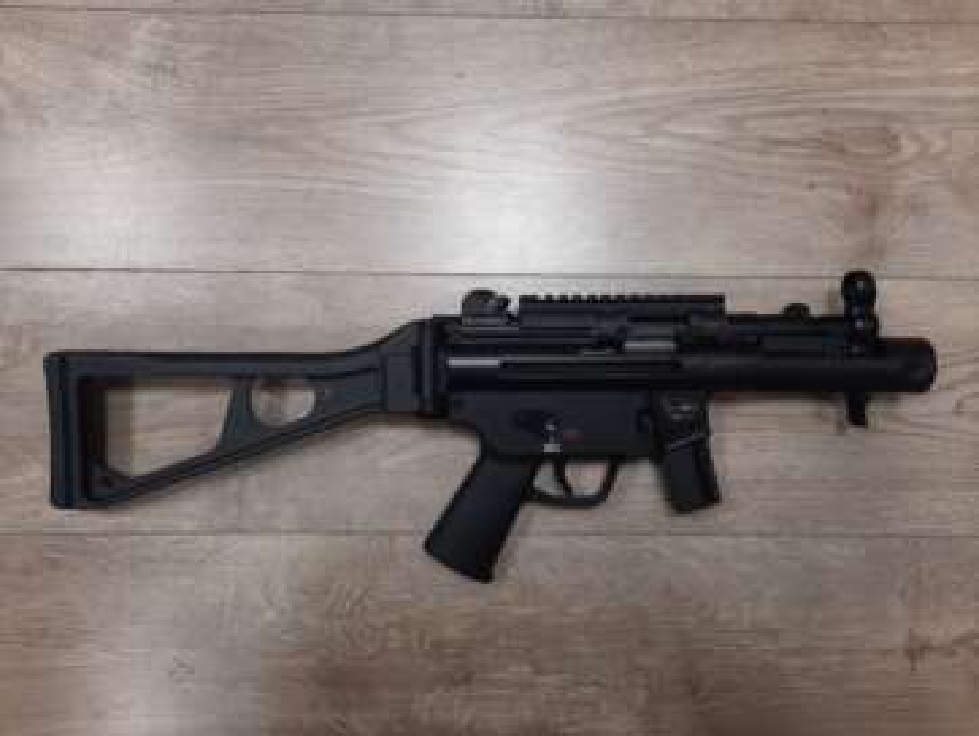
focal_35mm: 25
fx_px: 708
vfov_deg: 54.9
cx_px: 490
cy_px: 368
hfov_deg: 69.4
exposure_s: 1/50
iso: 125
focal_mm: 4.6
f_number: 2
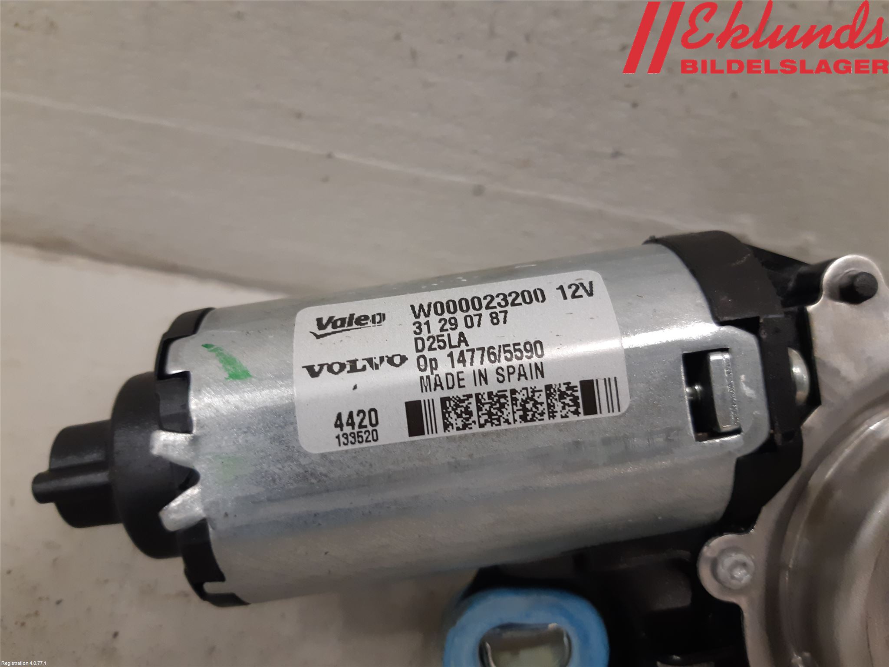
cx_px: 444
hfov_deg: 67.3
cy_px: 334
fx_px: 668
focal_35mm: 26
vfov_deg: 53.1
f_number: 1.7
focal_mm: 3.93
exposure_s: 1/50
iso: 160
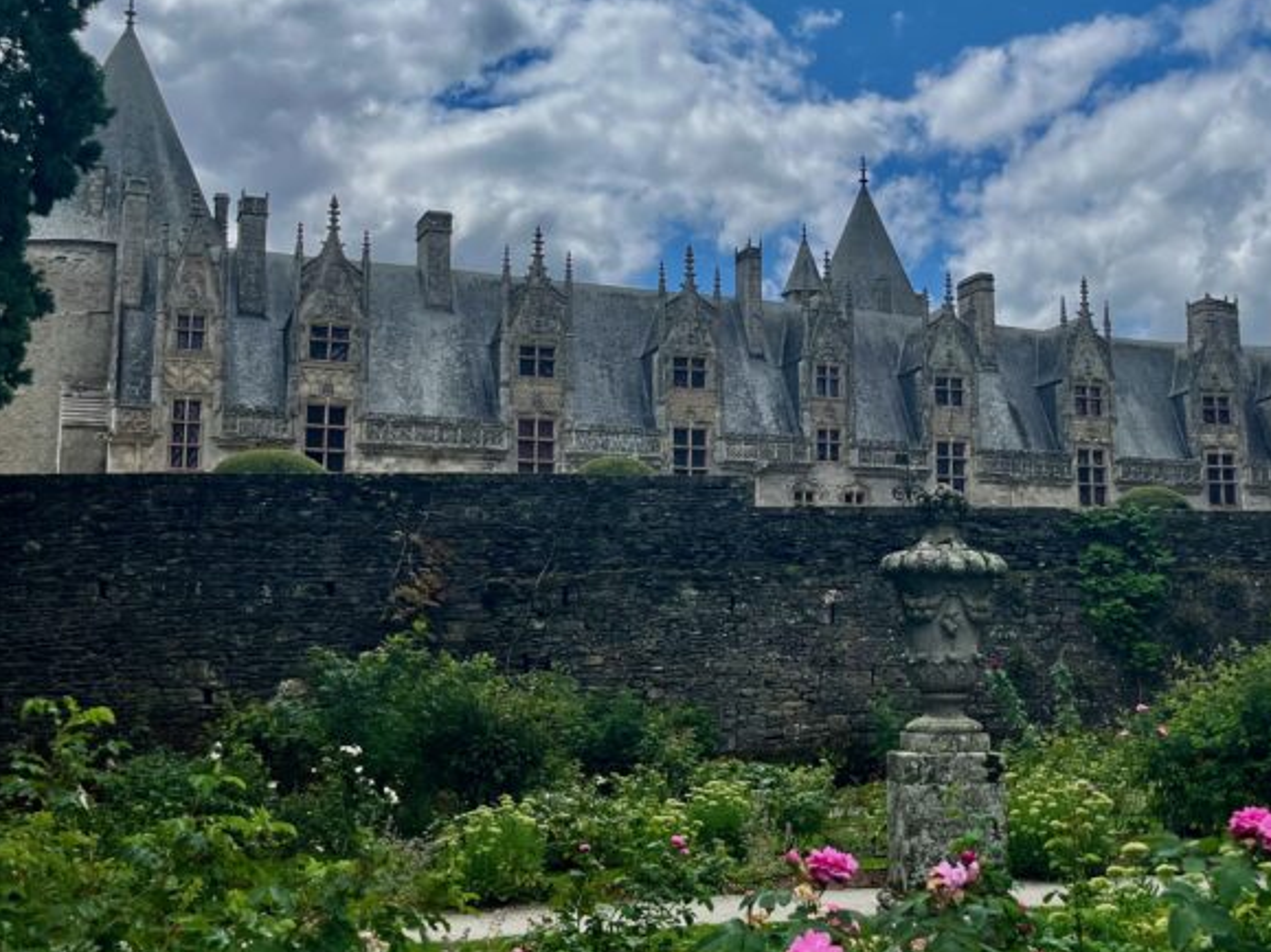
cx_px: 869
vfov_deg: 31.4
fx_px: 1689
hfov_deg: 40.6
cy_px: 397
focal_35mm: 46
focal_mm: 5.1
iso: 50
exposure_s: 1/5848
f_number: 1.6
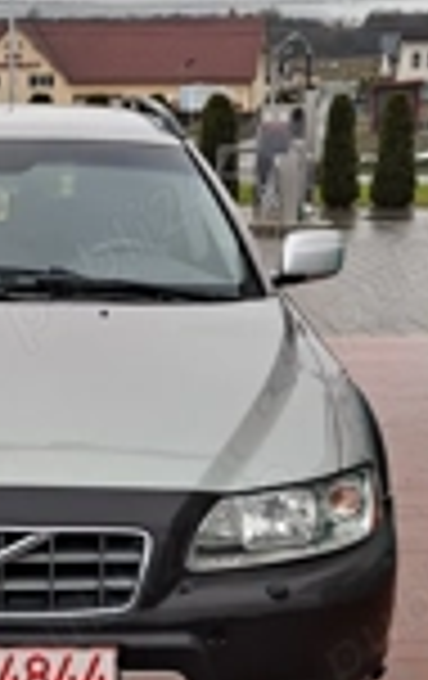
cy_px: 302
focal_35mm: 70
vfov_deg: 29.3
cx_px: -9
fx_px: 1300
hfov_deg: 18.2
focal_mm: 4.6
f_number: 2
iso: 40
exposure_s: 1/100
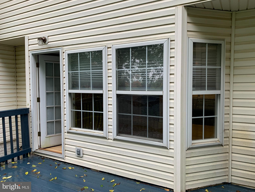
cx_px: 128
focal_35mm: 26
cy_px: 96
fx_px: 192
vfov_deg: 53.1
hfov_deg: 67.3
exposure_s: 1/121
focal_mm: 4.25
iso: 64
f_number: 1.8
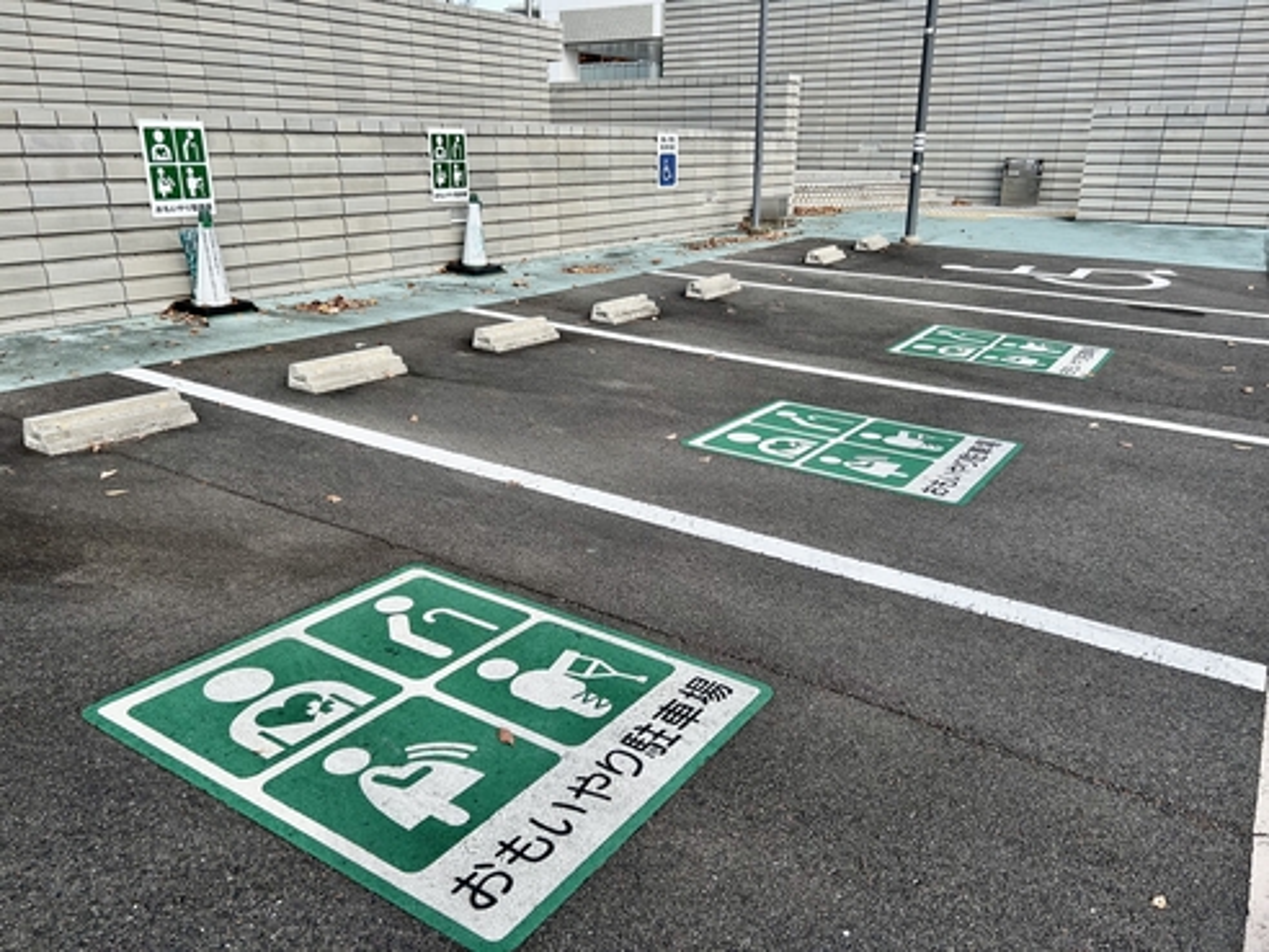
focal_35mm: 26
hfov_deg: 67.3
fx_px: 953
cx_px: 634
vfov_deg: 53.1
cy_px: 476
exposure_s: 1/2632
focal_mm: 5.7
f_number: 1.5
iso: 50
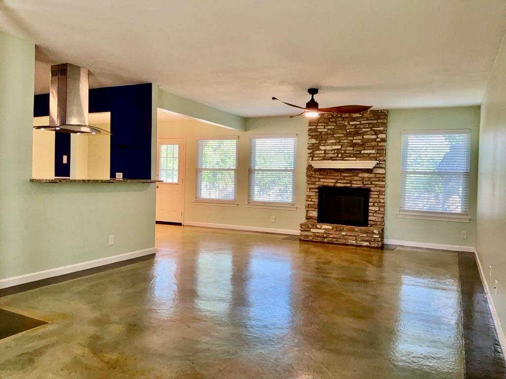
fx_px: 395
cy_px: 190
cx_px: 253
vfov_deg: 51.4
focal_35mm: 27
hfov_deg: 65.3
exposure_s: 1/60
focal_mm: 3
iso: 64
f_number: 1.8
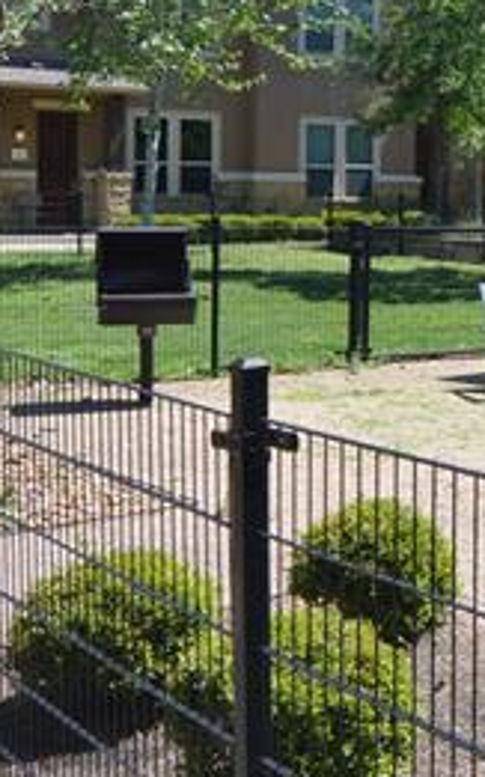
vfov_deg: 30.9
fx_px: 1397
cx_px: 607
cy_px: 289
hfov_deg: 18.5
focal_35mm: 66
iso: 100
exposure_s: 1/200
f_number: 7.1
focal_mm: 11
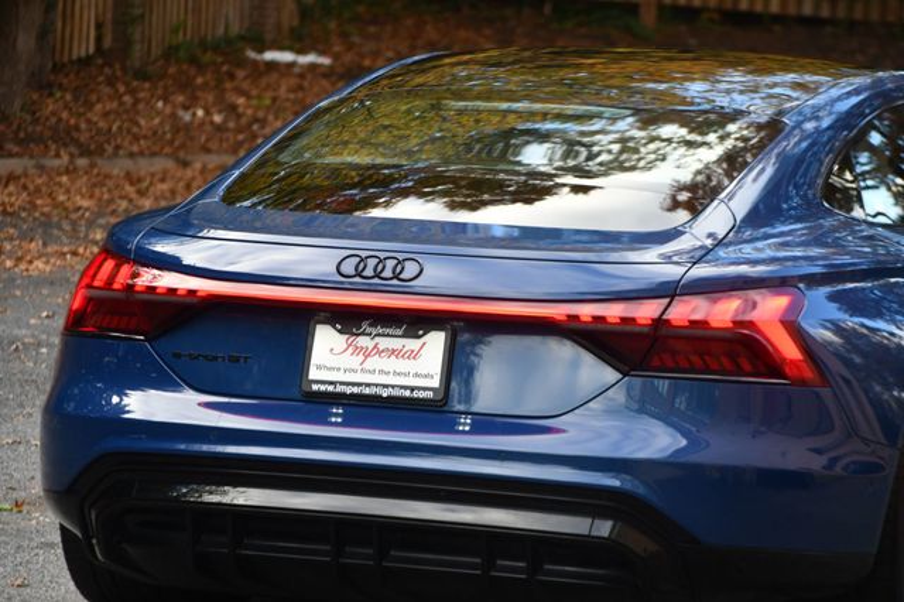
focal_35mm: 165
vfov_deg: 8.3
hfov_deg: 12.5
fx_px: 4141
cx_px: 452
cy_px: 301
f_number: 4.8
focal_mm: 110
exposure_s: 1/250
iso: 450
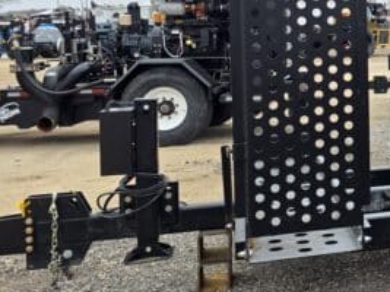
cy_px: 64
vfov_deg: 21.1
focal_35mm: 69
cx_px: 536
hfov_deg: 24.0
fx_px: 777
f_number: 1.7
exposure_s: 1/1488
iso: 80
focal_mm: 6.3
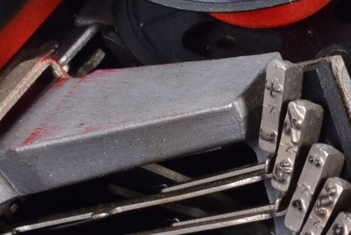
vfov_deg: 6.4
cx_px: 251
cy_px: 164
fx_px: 2099
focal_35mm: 215
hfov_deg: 9.5
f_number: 18
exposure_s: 1/125
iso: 200
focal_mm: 32
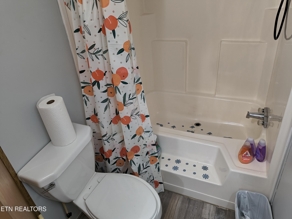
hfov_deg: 69.4
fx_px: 211
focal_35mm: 25
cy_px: 110
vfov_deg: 54.9
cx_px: 146
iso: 1465
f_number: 1.7
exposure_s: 1/40
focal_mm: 4.68
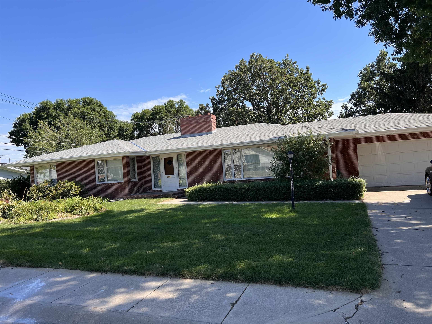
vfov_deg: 53.1
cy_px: 162
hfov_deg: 67.3
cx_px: 216
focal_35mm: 26
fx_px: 324
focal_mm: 5.7
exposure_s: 1/2571
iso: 50
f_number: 1.5
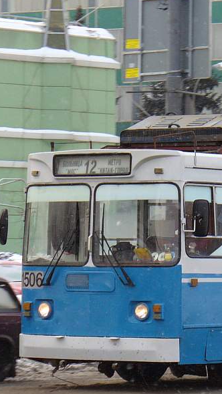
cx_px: 314
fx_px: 2333
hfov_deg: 5.4
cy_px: 173
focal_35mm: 223
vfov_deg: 9.7
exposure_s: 1/160
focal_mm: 19.4
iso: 80
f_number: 3.7
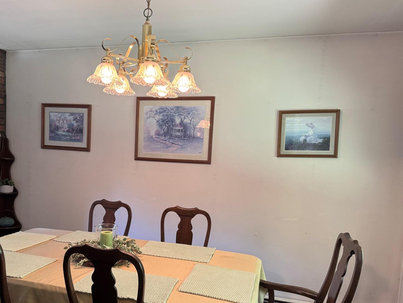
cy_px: 182
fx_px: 349
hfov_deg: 59.3
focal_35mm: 30
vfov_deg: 46.5
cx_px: 156
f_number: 1.78
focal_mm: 6.76
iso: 250
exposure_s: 1/60
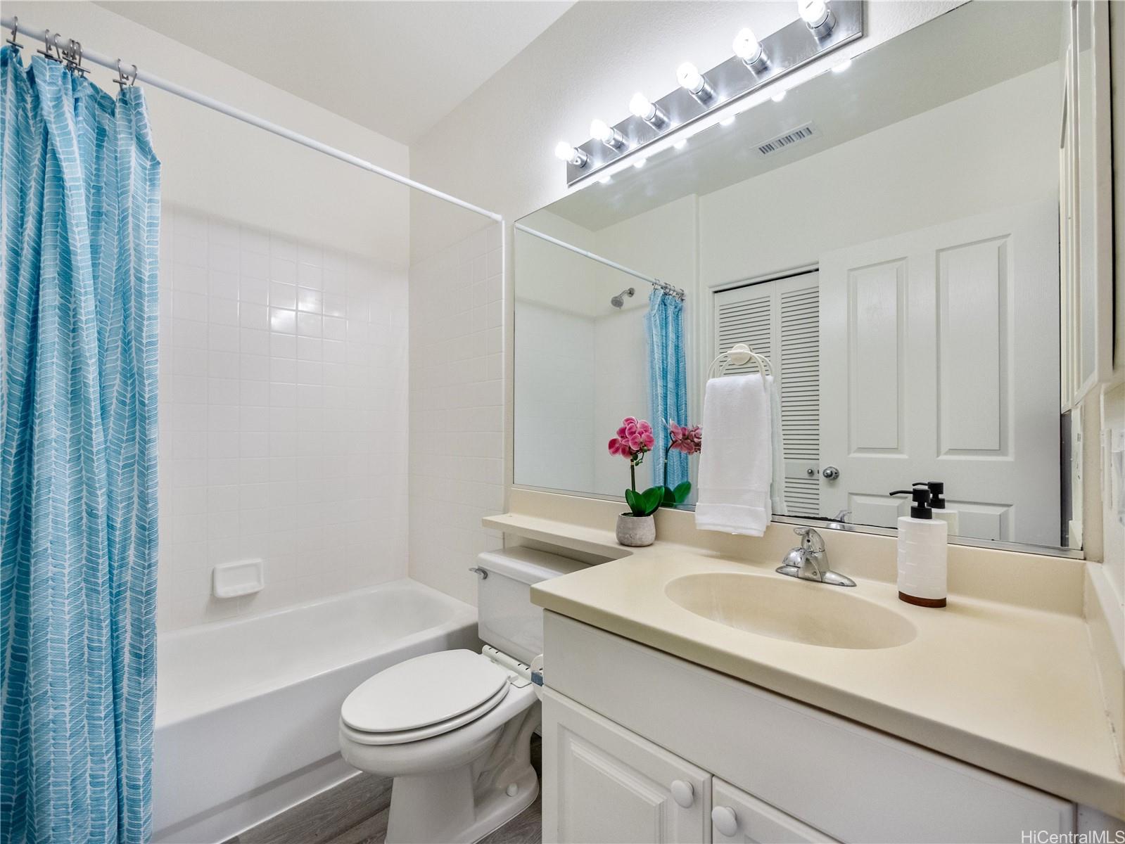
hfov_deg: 102.1
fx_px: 455
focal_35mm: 14
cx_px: 562
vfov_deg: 85.7
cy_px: 422
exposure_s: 1/6400
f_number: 4
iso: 3200
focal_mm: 7
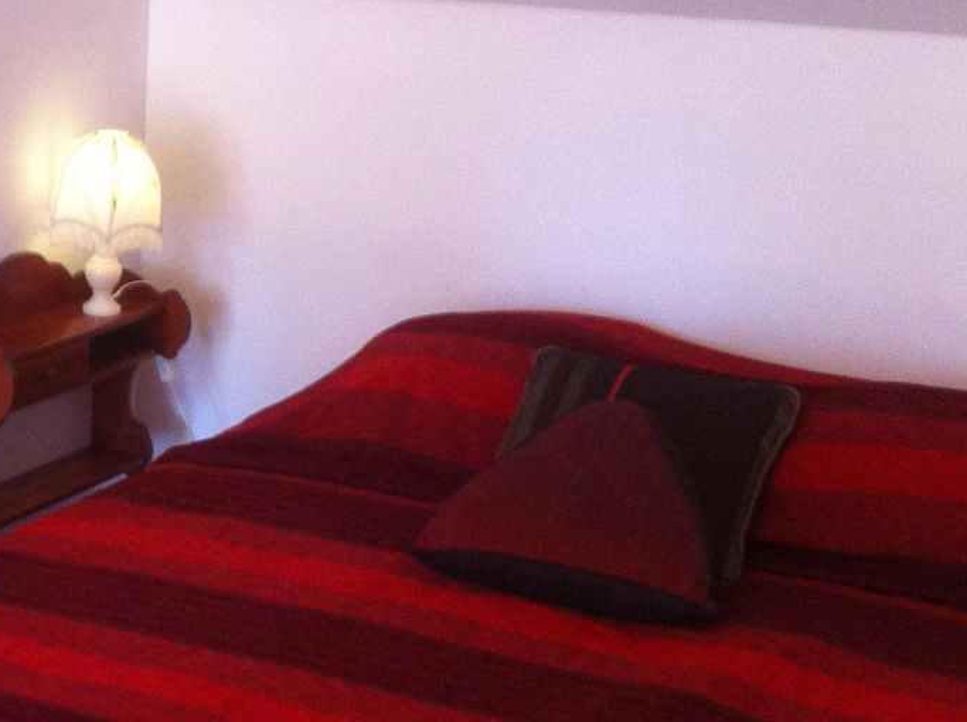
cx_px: 4
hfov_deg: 22.9
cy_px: 231
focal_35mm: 82
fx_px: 2287
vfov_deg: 17.9
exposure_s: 1/15
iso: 160
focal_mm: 3.85
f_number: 2.8
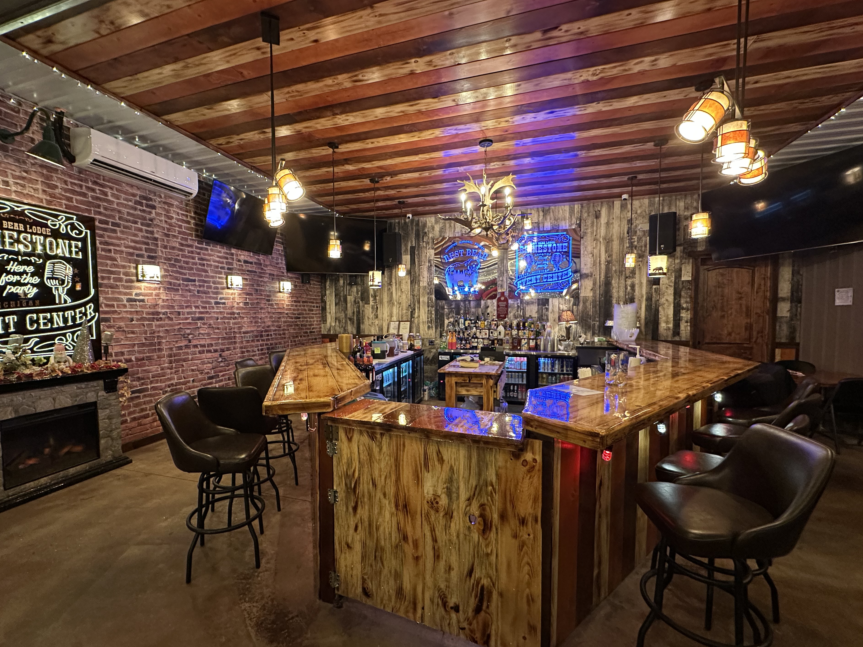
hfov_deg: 98.1
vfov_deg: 81.7
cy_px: 333
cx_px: 414
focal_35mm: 15
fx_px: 374
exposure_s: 1/60
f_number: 2.2
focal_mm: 2.22
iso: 640
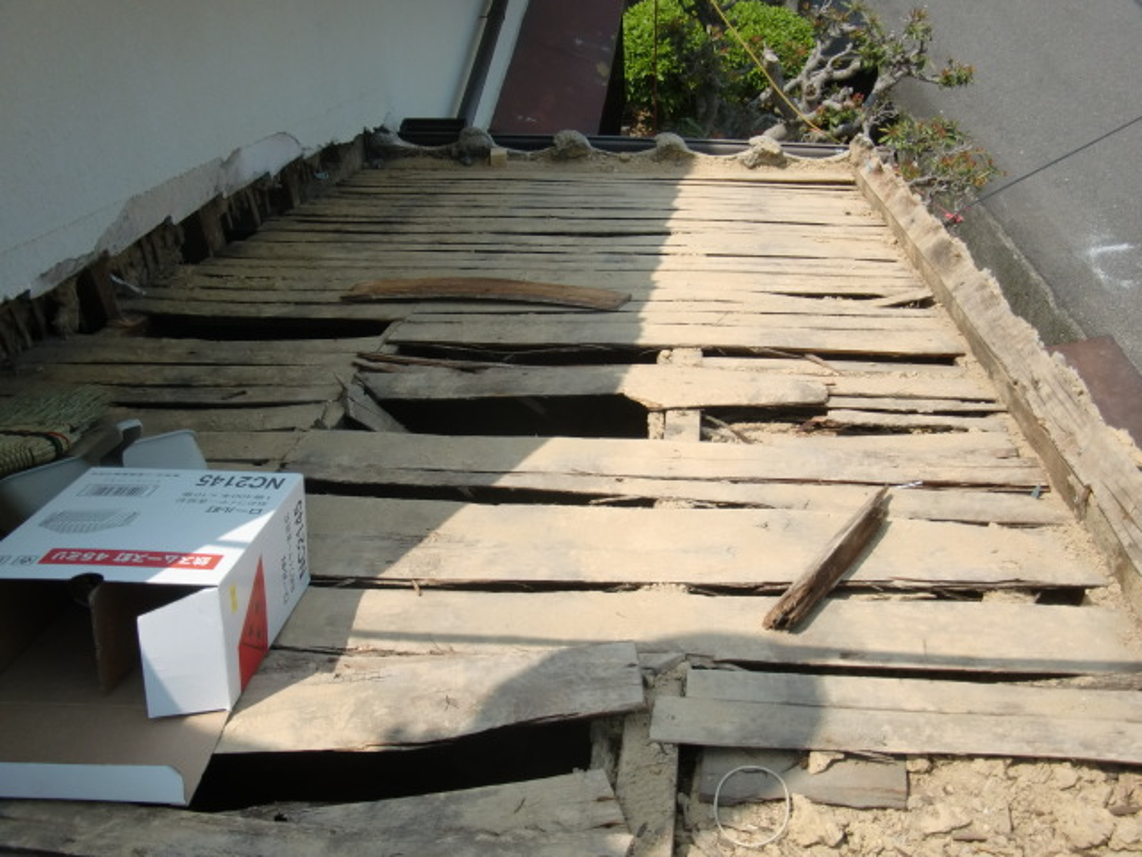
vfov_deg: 37.7
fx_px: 1254
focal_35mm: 38
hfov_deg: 49.0
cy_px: 428
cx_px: 571
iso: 64
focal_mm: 6.66
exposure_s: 1/640
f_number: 3.9
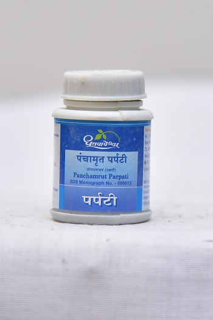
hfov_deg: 12.2
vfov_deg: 18.3
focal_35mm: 112
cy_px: 160
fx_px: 995
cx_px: 106
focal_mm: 112
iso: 1600
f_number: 4.5
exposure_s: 1/125
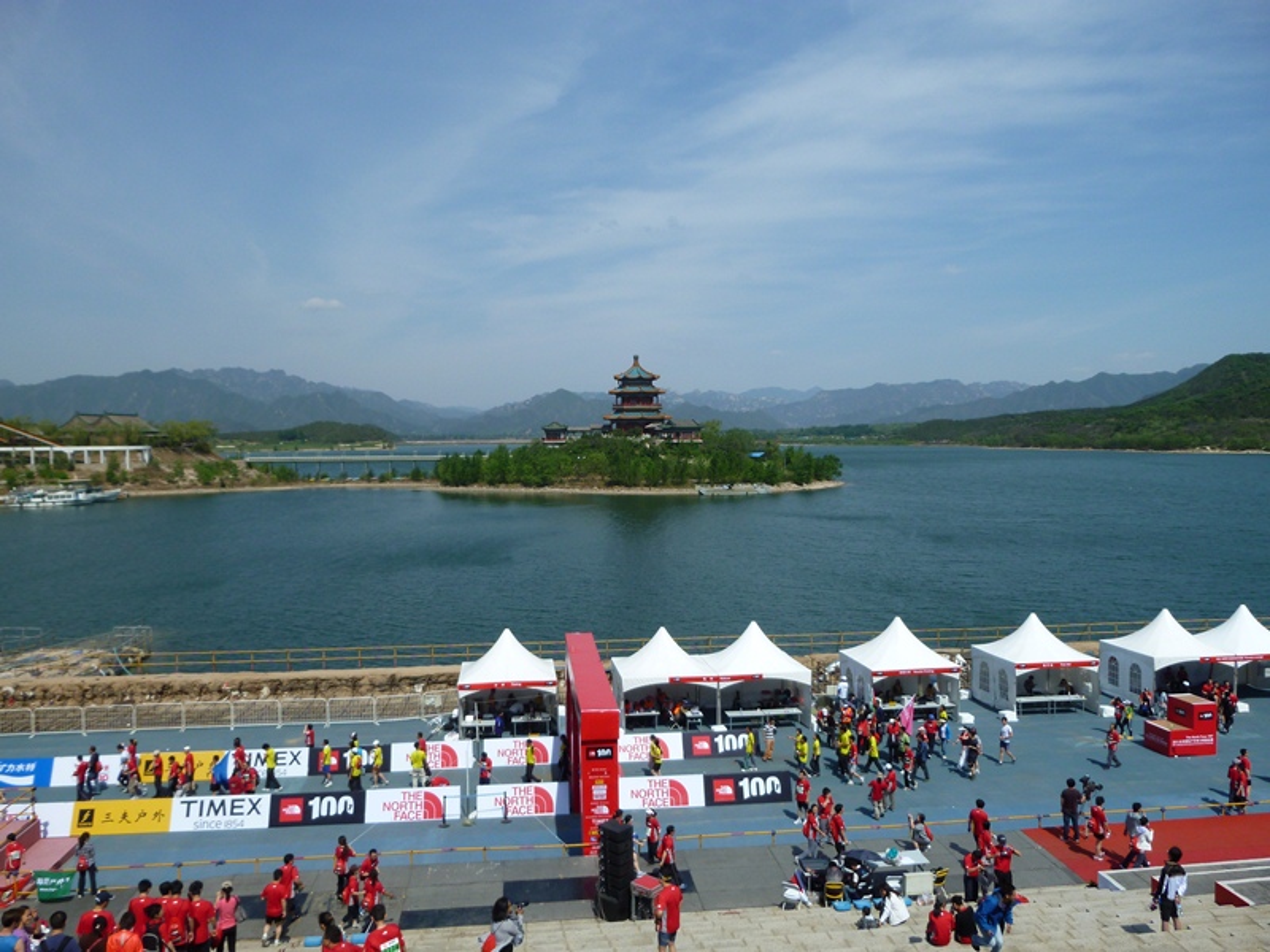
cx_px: 635
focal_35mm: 25
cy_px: 476
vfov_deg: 54.9
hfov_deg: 69.4
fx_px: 917
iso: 80
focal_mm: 4.5
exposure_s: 1/1000
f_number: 3.3
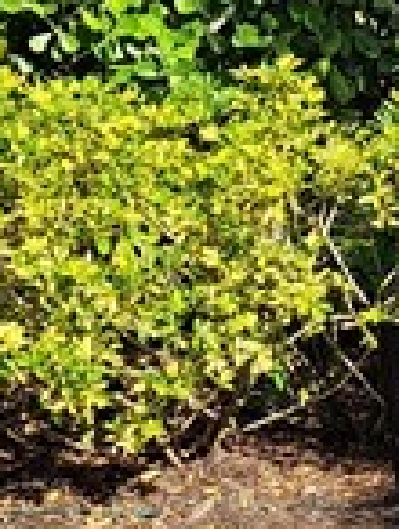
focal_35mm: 168
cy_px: 210
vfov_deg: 11.7
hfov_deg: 8.5
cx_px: 715
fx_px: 2574
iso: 50
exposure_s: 1/1792
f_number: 1.8
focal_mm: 5.23
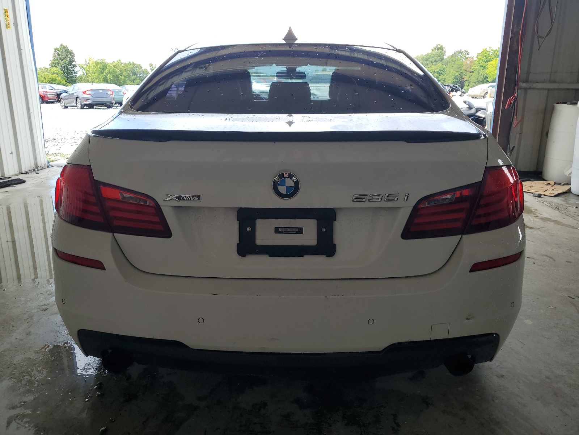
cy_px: 218
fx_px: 435
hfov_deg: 67.3
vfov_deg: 53.1
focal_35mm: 26
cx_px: 290
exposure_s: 1/435
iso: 50
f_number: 1.5
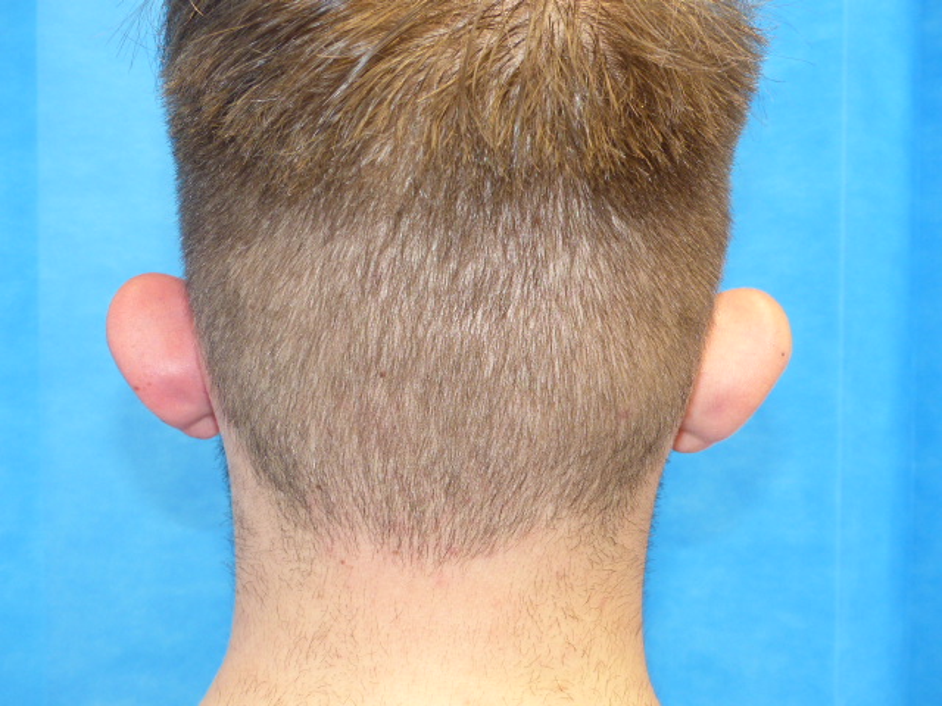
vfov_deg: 30.9
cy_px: 353
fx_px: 1279
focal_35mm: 47
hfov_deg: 40.4
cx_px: 471
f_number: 2.8
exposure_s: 1/60
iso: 320
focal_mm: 8.4
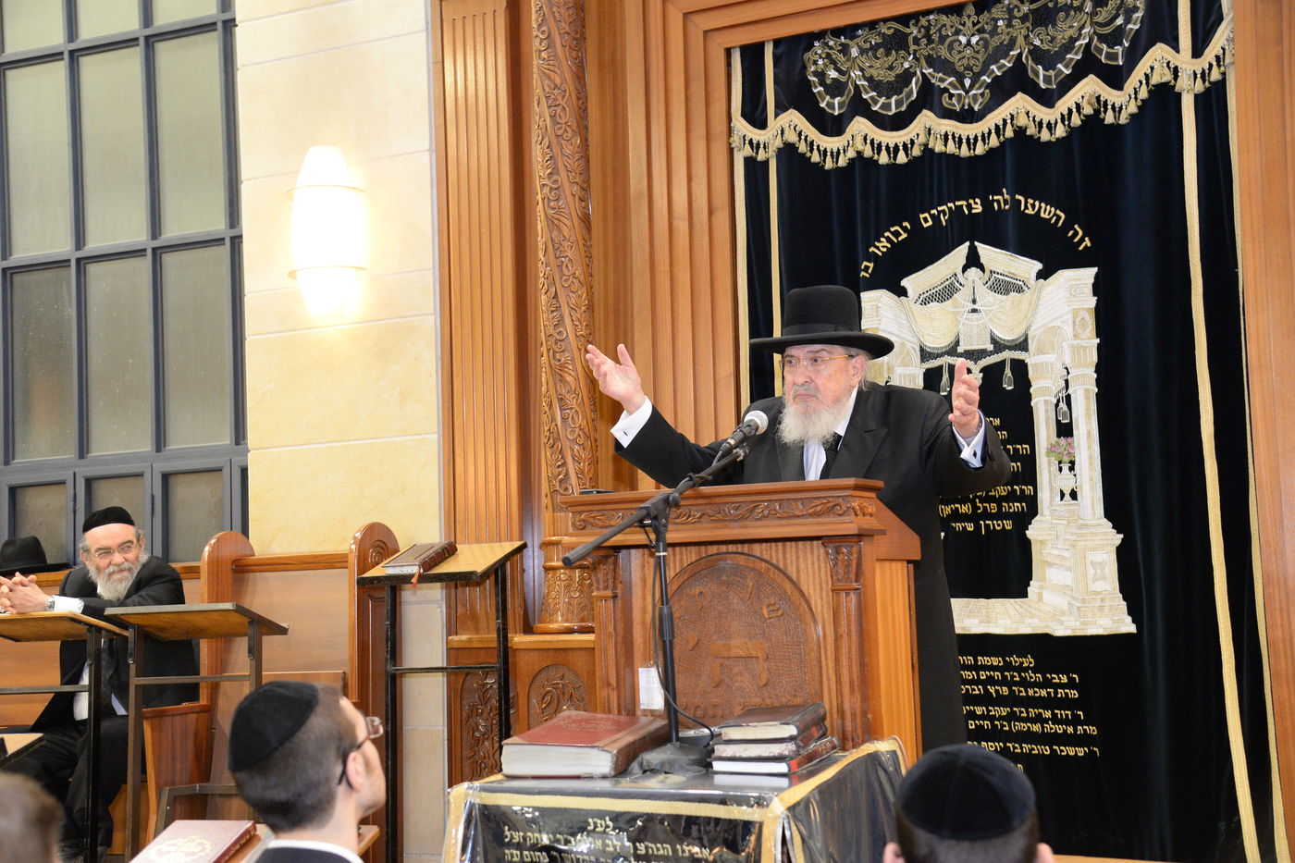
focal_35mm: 48
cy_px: 432
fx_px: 1726
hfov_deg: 41.1
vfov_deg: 28.1
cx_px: 648
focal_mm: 48
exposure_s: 1/100
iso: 3200
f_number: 4.5
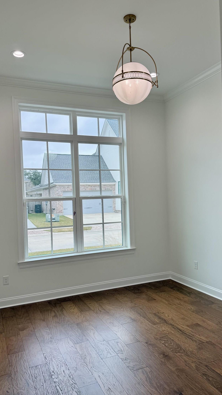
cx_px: 109
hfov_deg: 42.9
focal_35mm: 27
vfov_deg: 69.9
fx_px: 283
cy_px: 201
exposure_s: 1/341
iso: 80
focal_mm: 6.76
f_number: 1.78
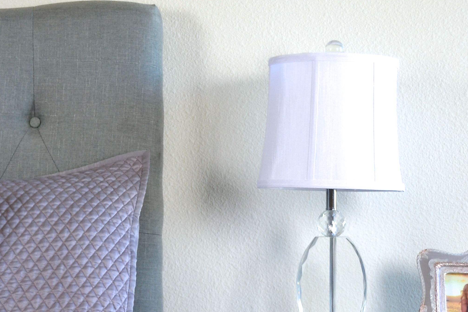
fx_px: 1066
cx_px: 105
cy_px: 175
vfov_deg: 16.7
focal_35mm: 82
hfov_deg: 24.4
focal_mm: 24
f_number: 5
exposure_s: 1/100
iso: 400
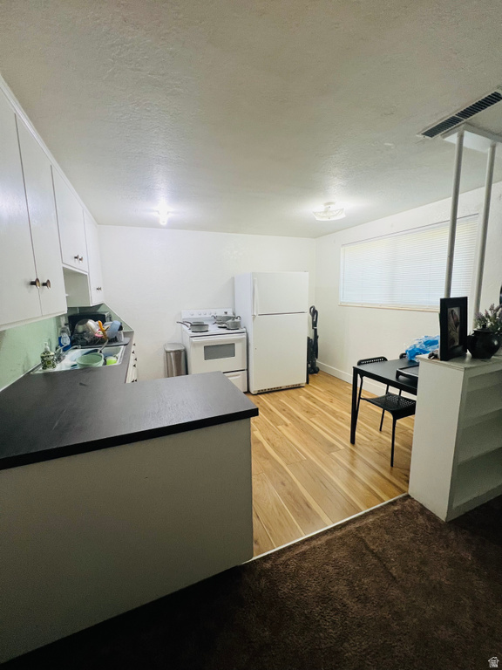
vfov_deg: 106.2
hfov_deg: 89.9
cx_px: 251
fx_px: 251
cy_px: 335
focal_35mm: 13
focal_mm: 1.57
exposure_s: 1/60
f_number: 1.8
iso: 125
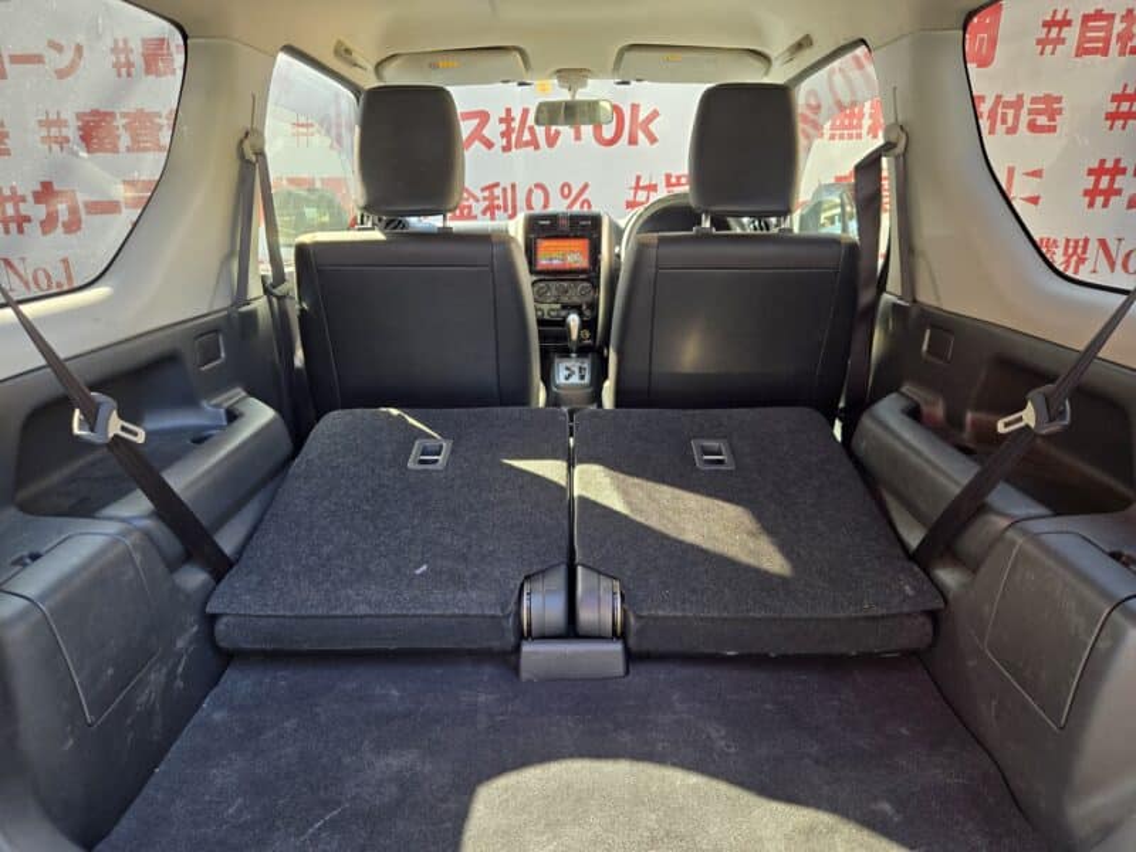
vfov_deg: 58.9
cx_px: 568
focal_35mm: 23
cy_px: 426
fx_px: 755
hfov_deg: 73.9
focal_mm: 5.4
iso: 100
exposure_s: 1/180
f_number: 1.8
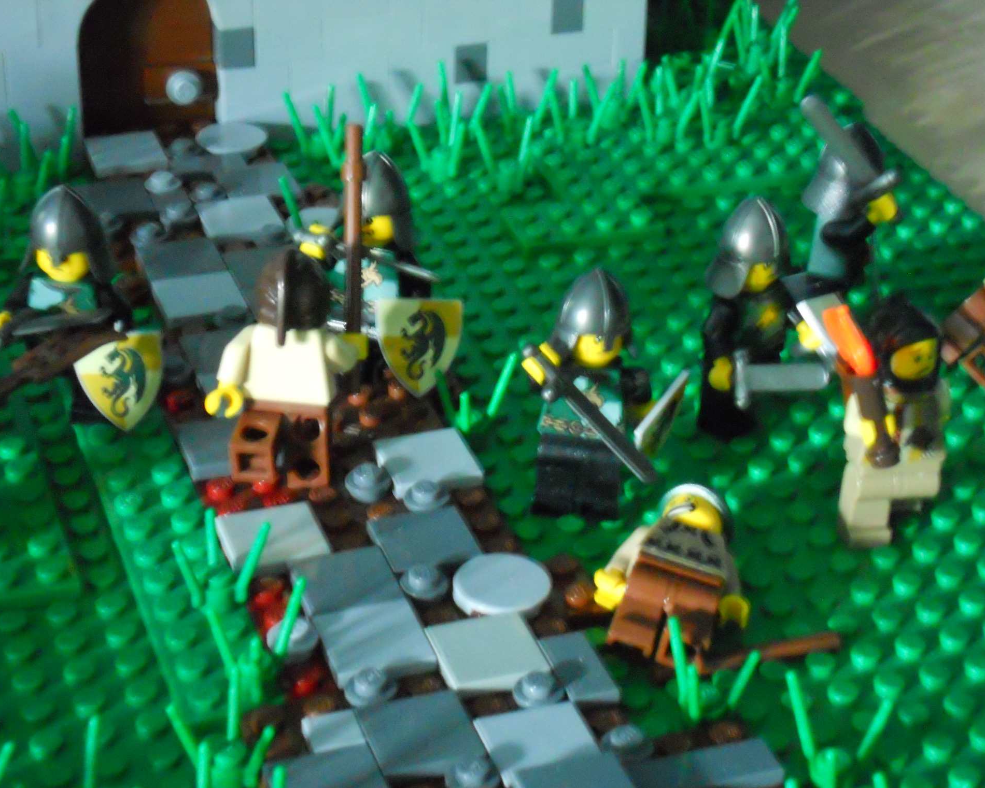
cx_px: 492
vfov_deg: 18.9
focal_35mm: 81
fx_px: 2361
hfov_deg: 23.6
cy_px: 398
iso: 1250
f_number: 5.9
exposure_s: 1
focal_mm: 13.9
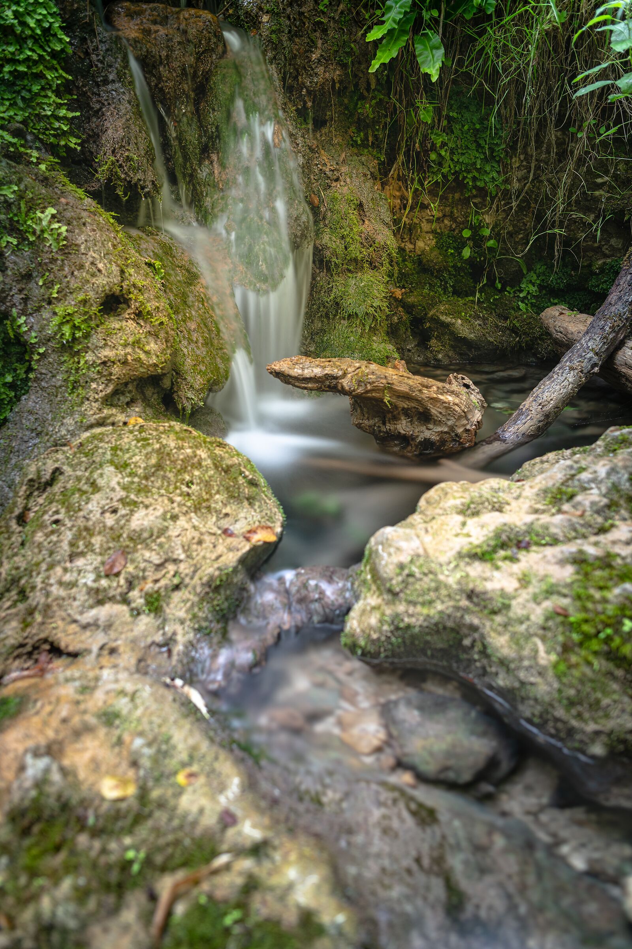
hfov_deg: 53.1
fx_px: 632
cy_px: 474
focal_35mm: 24
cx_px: 316
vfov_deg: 73.7
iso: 100
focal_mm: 24
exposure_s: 30
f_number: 2.5
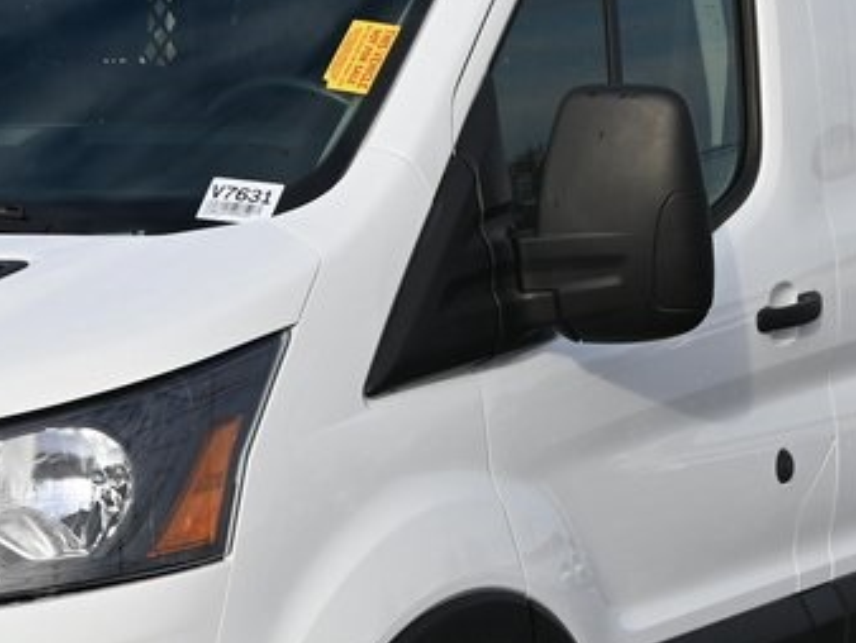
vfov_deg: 9.2
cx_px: 187
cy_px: 444
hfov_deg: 12.2
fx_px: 3995
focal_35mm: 161
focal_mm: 37
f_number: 6.3
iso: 100
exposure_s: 1/320
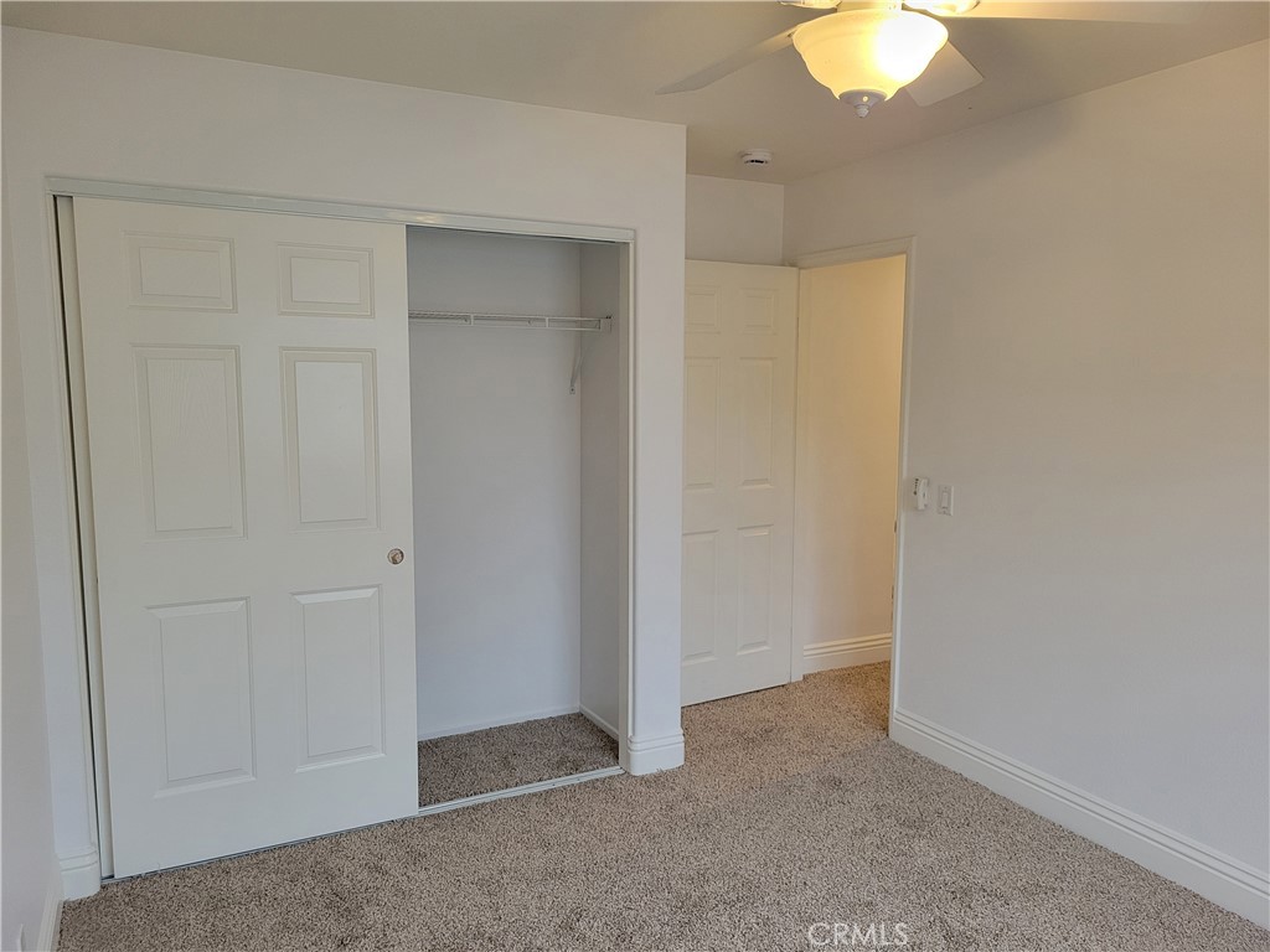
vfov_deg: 53.1
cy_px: 476
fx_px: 954
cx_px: 635
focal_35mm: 26
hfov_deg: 67.3
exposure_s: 1/120
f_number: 1.8
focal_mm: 5.4
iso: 320
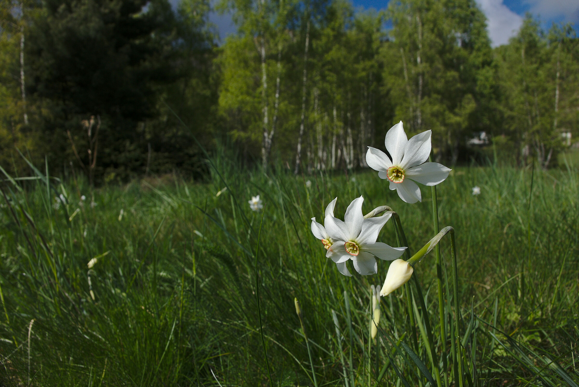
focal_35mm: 24
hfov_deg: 73.7
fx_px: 386
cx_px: 290
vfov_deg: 53.2
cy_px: 194
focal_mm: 8.8
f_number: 5
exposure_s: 1/1000
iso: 80
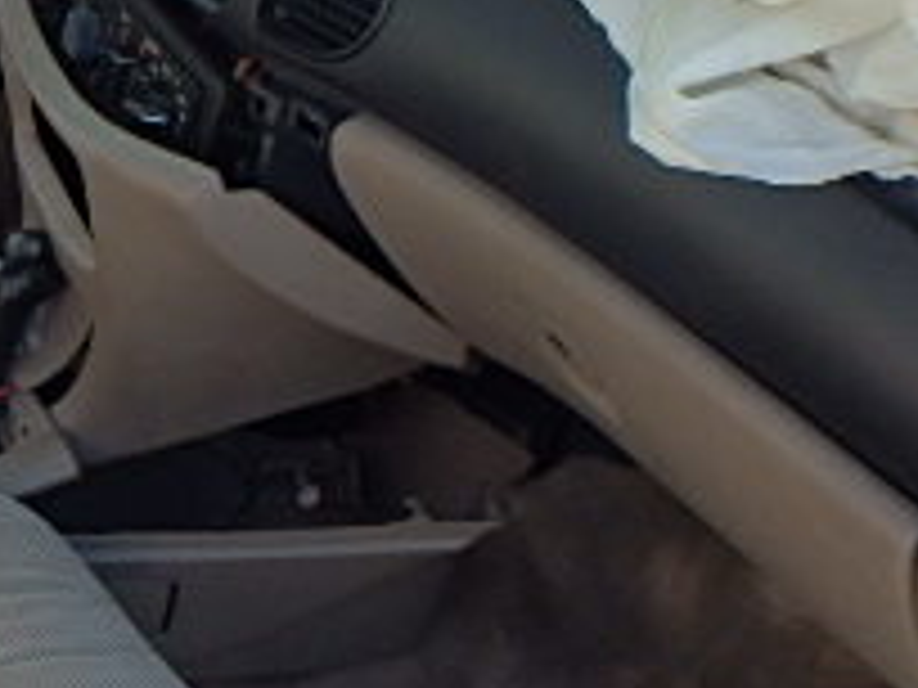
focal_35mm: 66
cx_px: -122
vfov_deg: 22.2
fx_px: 1750
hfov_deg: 26.7
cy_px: 306
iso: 125
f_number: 3.5
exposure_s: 1/400
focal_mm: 3.7
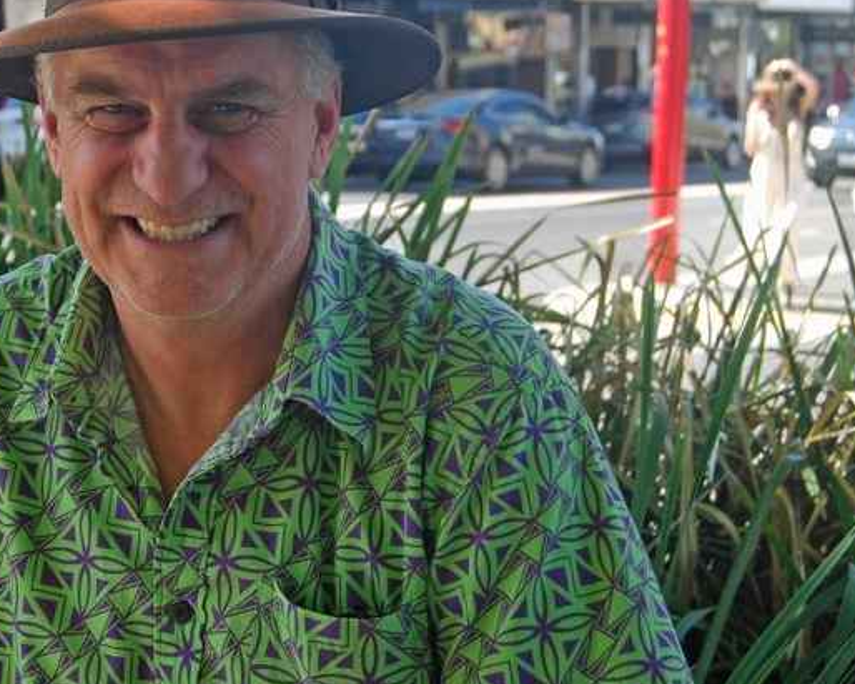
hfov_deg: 19.1
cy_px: 260
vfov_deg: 15.4
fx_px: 2530
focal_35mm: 100
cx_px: 241
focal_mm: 38
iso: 200
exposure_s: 1/125
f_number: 5.6
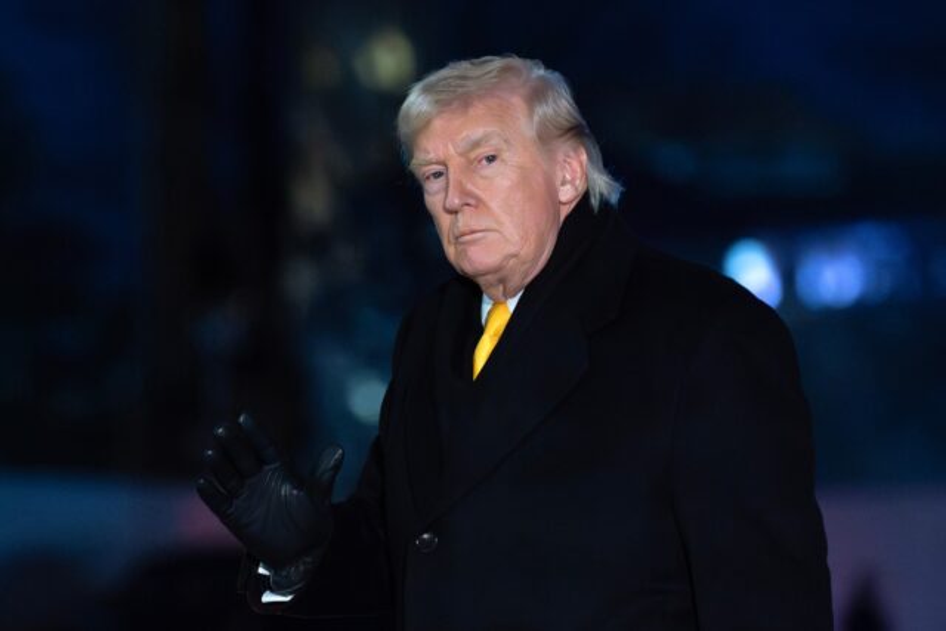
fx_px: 3969
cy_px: 316
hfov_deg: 13.6
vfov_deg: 9.1
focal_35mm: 151
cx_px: 473
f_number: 3.2
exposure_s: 1/200
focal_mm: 151
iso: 10000
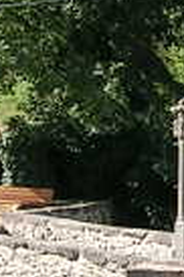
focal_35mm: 273
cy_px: 51
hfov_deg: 4.9
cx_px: 358
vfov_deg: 7.5
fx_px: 2098
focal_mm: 5.4
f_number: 4.8
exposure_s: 1/156
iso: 50
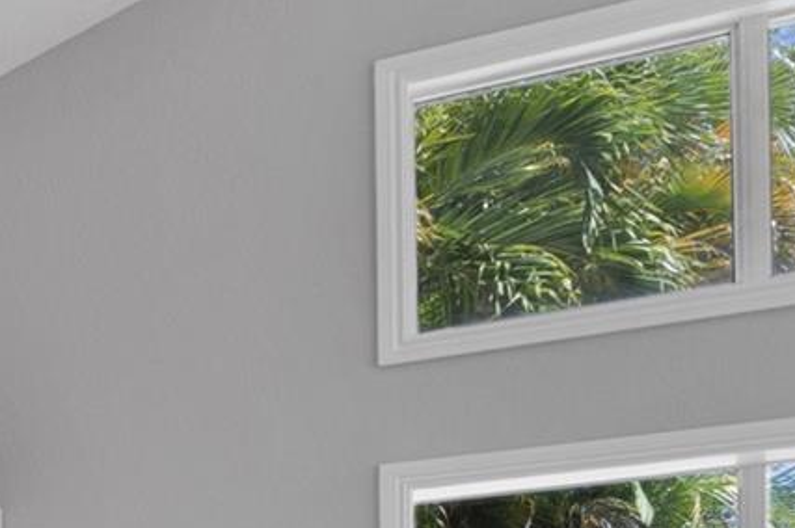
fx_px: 1365
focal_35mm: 62
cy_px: 961
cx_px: -551
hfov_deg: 22.6
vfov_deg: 17.6
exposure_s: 1/2
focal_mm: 11
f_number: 9.5
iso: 100
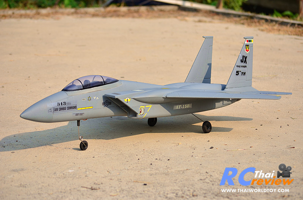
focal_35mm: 112
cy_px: 100
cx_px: 152
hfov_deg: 18.2
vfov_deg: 12.1
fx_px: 944
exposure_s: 1/500
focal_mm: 75
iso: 100
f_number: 5.6
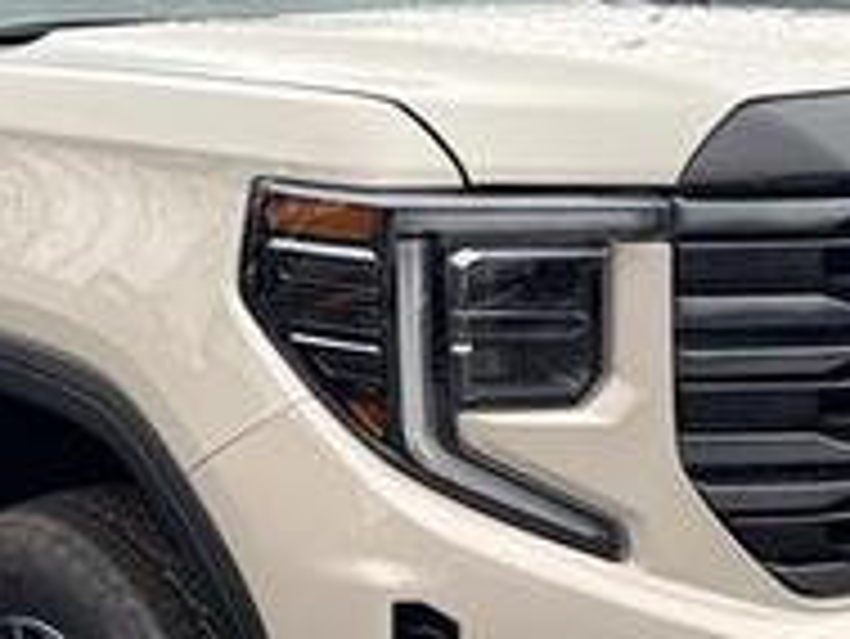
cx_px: 333
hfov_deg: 30.2
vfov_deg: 22.8
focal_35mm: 64
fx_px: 1573
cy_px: 446
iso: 80
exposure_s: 1/742
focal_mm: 6.76
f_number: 1.78
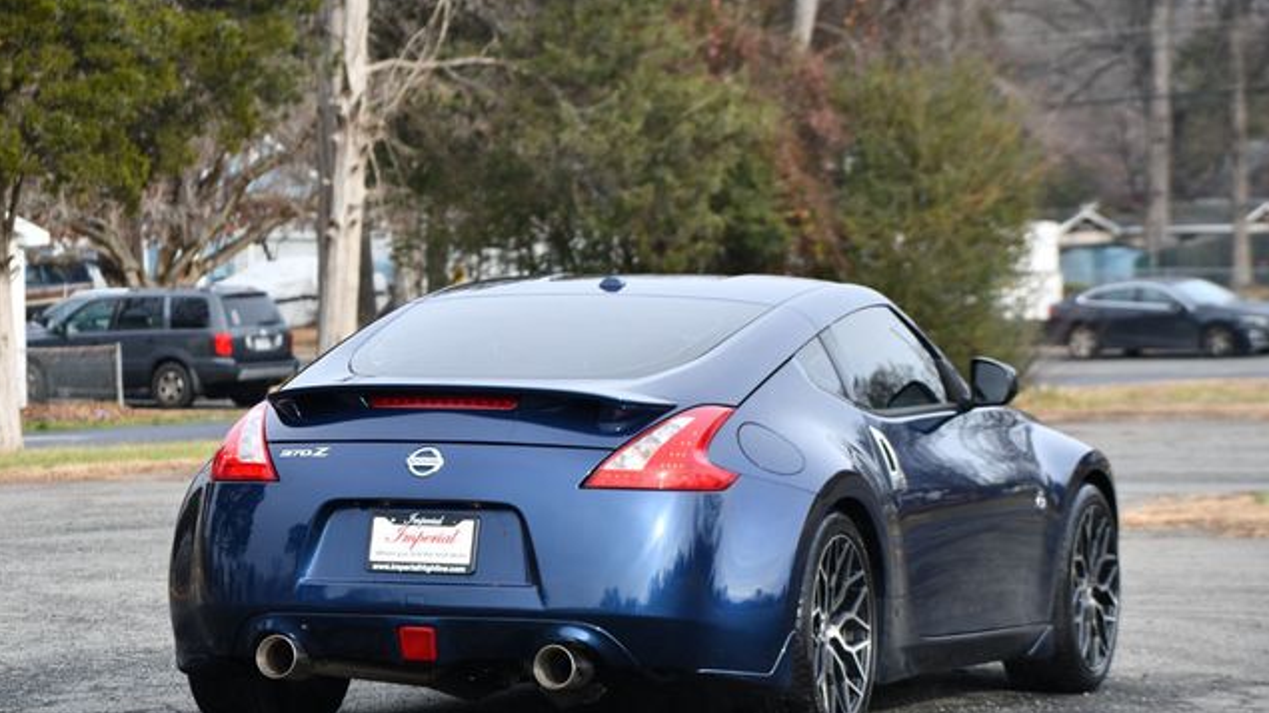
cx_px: 632
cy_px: 419
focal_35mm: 174
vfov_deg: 7.0
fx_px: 5854
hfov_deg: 12.4
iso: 200
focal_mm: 110
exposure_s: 1/250
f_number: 5.6
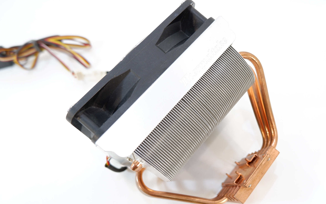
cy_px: 119
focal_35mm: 30
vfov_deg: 41.7
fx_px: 267
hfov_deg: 62.3
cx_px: 197
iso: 200
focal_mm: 15
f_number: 3.5
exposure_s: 1/52
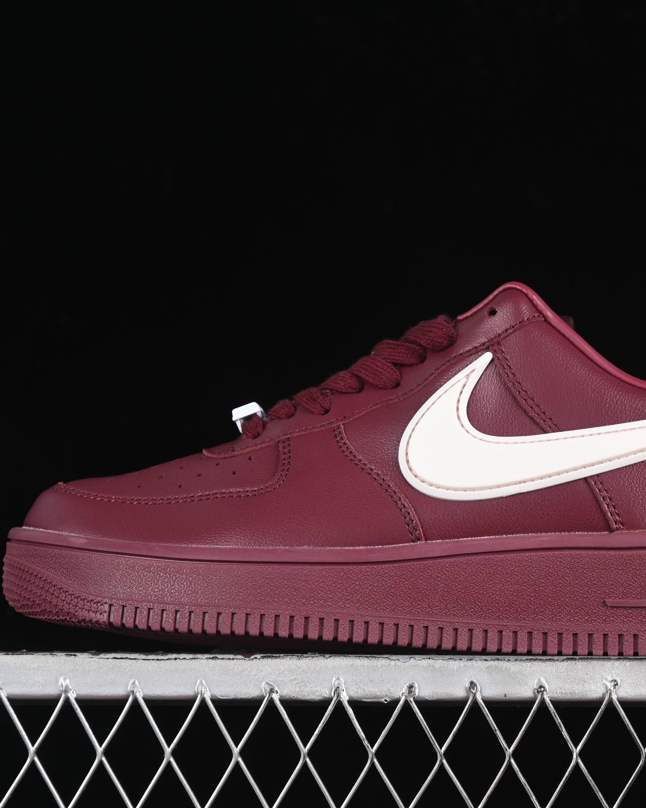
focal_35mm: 106
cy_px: 403
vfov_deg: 18.1
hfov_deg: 14.5
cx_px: 438
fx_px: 2533
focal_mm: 50
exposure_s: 1/60
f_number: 6.3
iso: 160
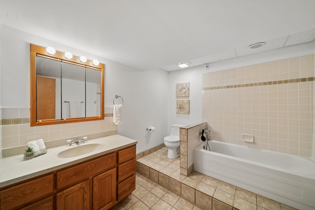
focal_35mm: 15
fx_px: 131
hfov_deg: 100.4
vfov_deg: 77.4
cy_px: 105
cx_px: 158
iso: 400
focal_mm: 15
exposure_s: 1/6
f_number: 8
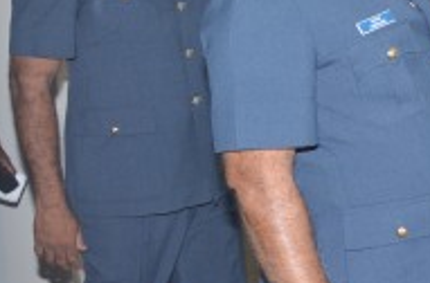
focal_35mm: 85
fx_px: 1012
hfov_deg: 21.6
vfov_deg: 15.9
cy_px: 81
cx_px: 561
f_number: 4.5
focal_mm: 18
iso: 200
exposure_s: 1/50
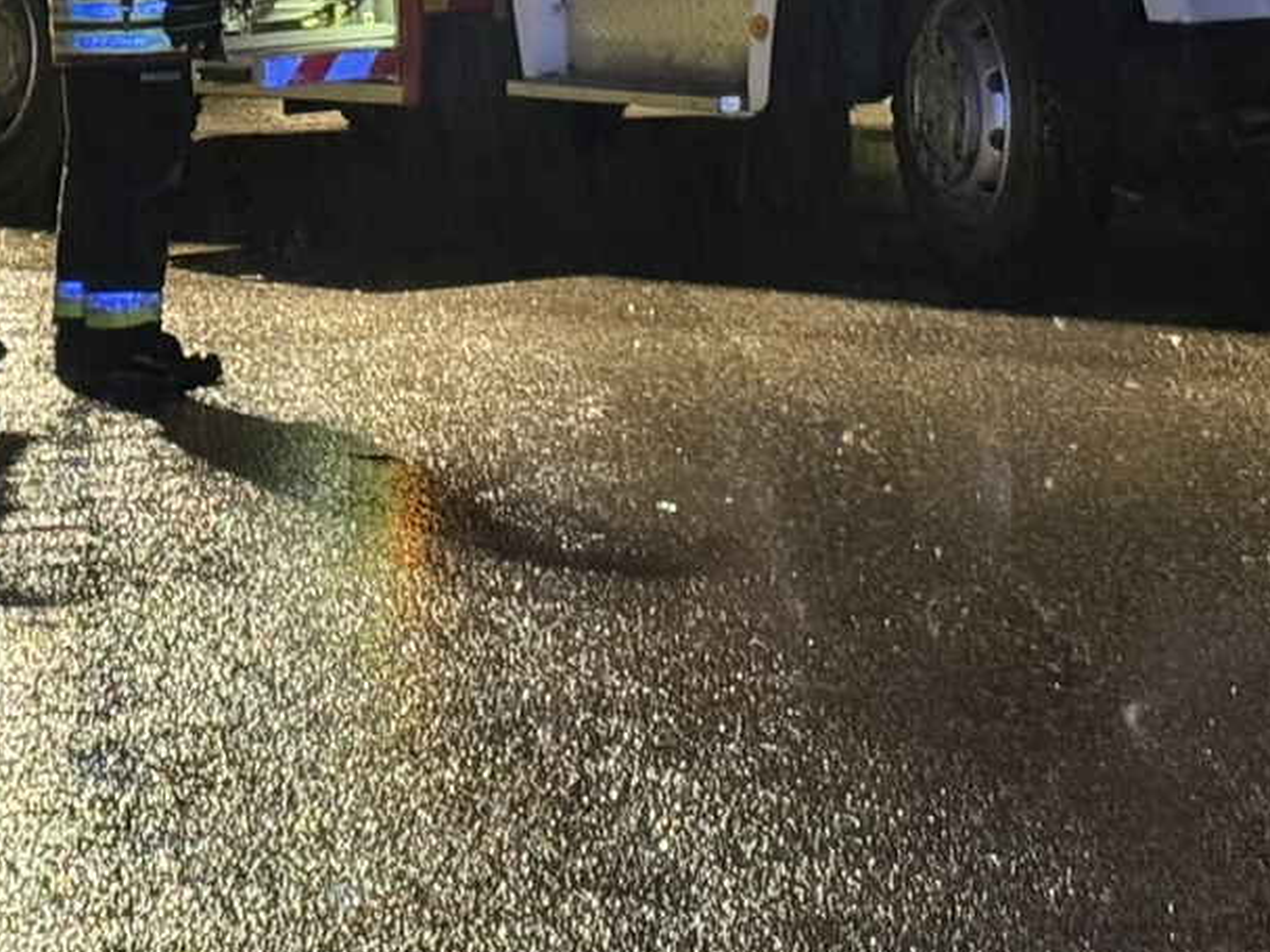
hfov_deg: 12.2
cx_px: 944
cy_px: -624
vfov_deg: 8.9
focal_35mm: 162
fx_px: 5942
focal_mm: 6.76
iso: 640
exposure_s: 1/25
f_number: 1.78
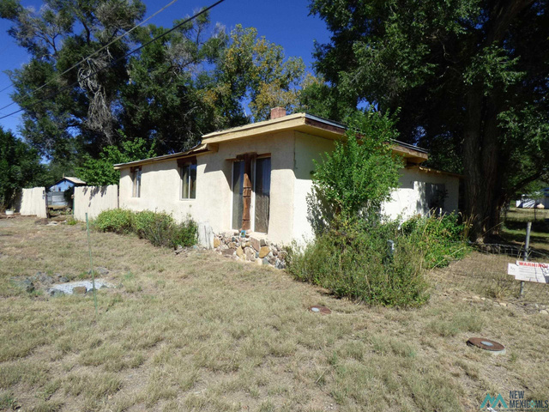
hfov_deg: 81.7
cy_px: 206
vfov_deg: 66.0
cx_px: 274
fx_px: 317
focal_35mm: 20
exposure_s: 1/2000
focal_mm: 3.58
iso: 100
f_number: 2.8
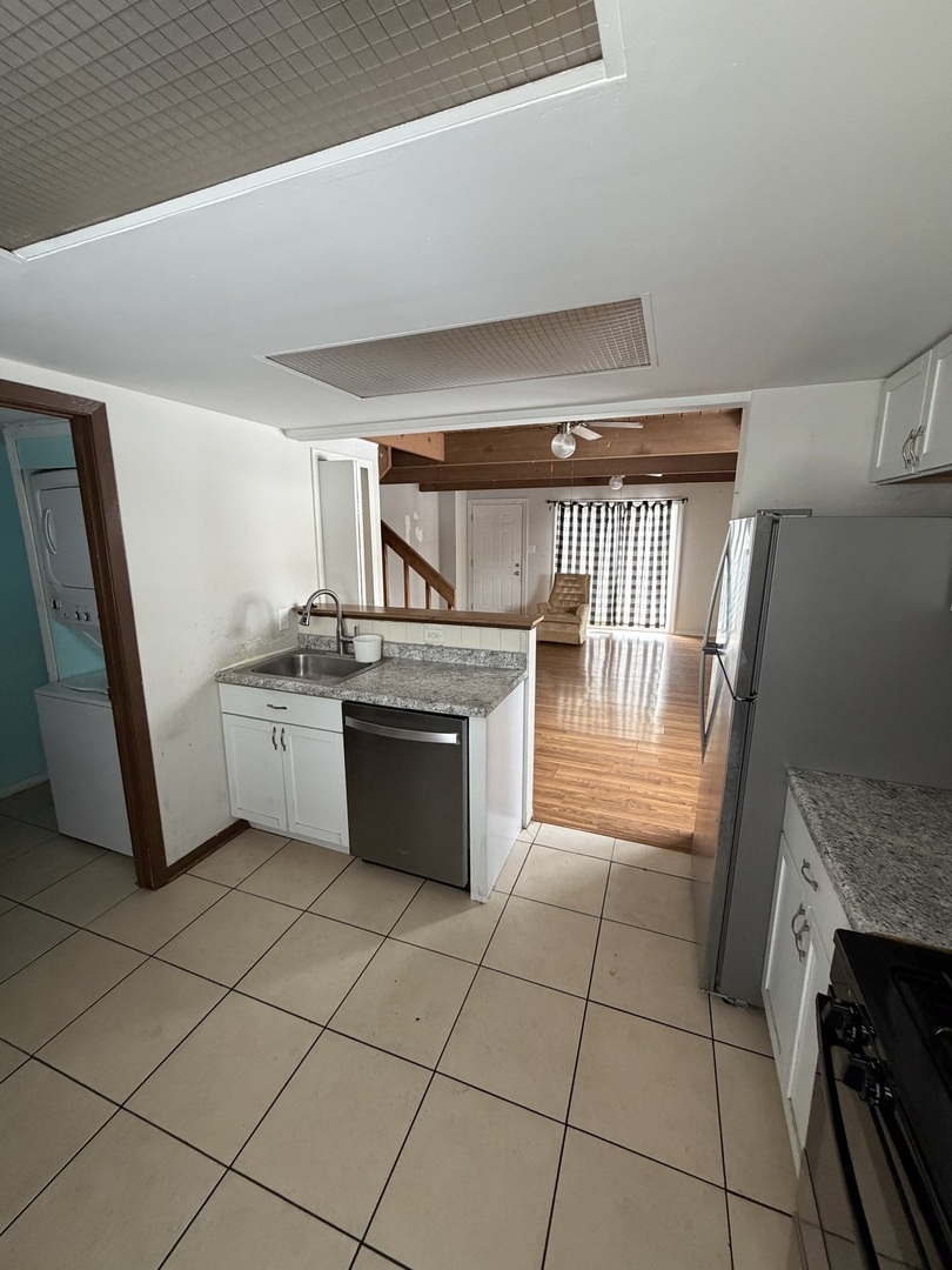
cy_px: 635
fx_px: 513
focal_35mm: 14
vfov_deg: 102.1
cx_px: 476
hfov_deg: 85.7
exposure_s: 1/60
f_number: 2.2
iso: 400
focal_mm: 2.22
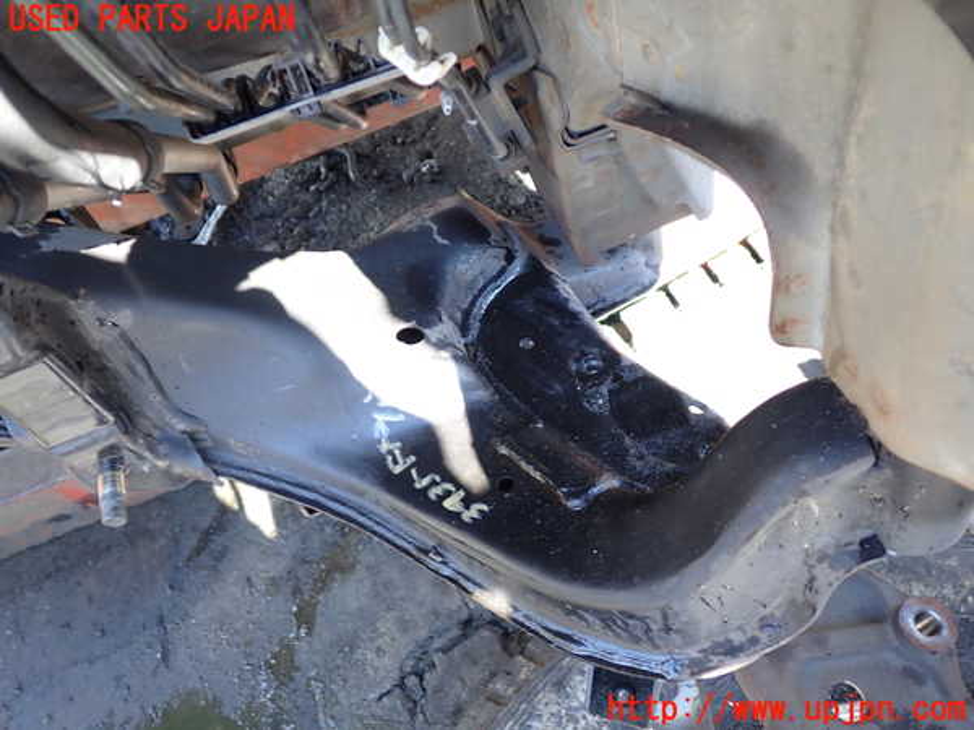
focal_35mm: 30
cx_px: 487
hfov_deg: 60.0
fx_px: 844
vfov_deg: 46.8
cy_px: 365
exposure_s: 1/60
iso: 160
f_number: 2.3
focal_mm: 5.4
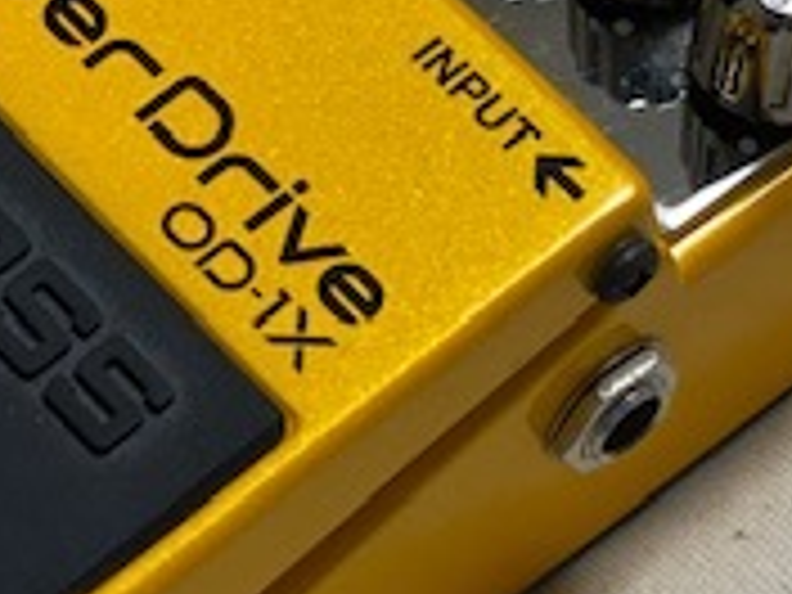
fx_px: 4324
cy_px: 320
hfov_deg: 10.5
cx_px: 274
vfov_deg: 7.9
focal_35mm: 189
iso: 125
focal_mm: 6
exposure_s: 1/100
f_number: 2
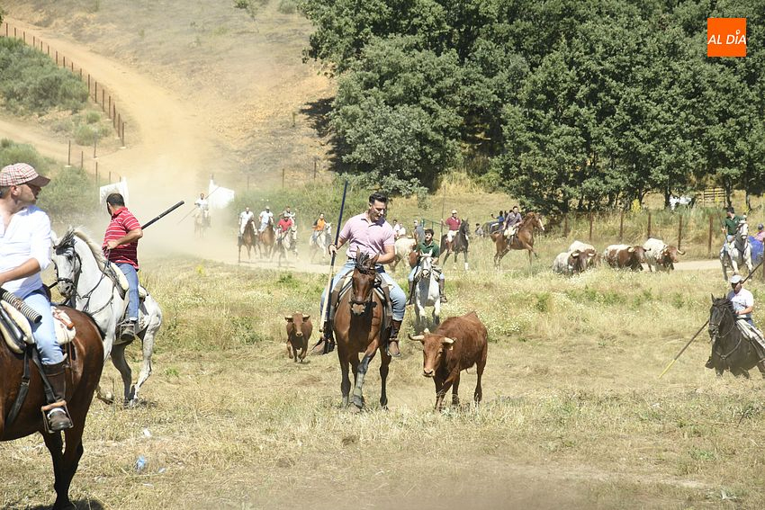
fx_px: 2550
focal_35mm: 120
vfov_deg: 11.4
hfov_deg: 17.1
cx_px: 382
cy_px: 255
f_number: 8
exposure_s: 1/400
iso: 250
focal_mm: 120
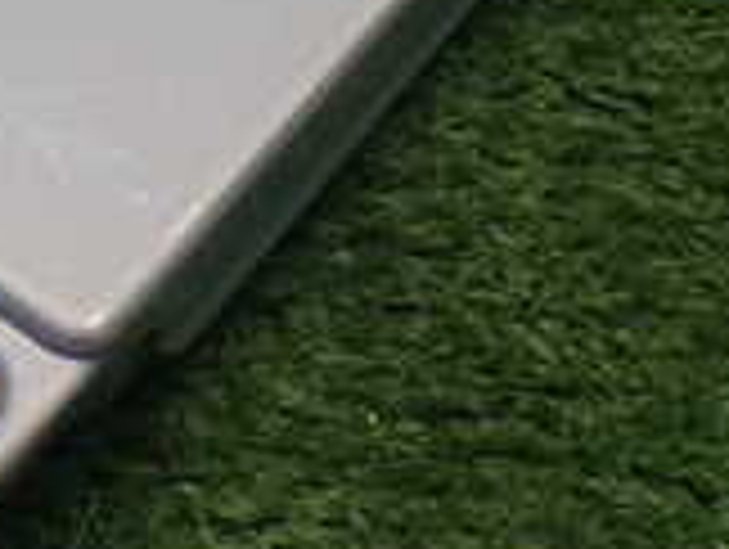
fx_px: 2341
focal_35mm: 111
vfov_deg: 12.8
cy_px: -243
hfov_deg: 16.4
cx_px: -302
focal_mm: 5.4
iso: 250
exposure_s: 1/125
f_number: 2.3
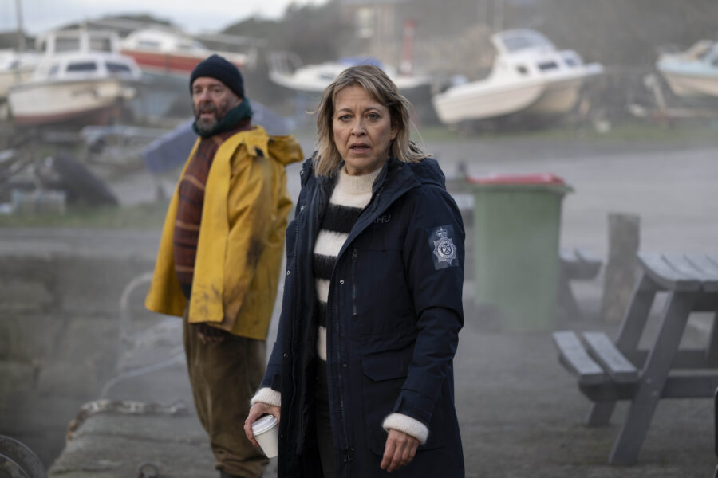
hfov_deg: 15.8
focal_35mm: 130
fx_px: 2593
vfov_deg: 10.5
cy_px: 239
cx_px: 359
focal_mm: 130
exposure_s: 1/250
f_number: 4.8
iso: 500
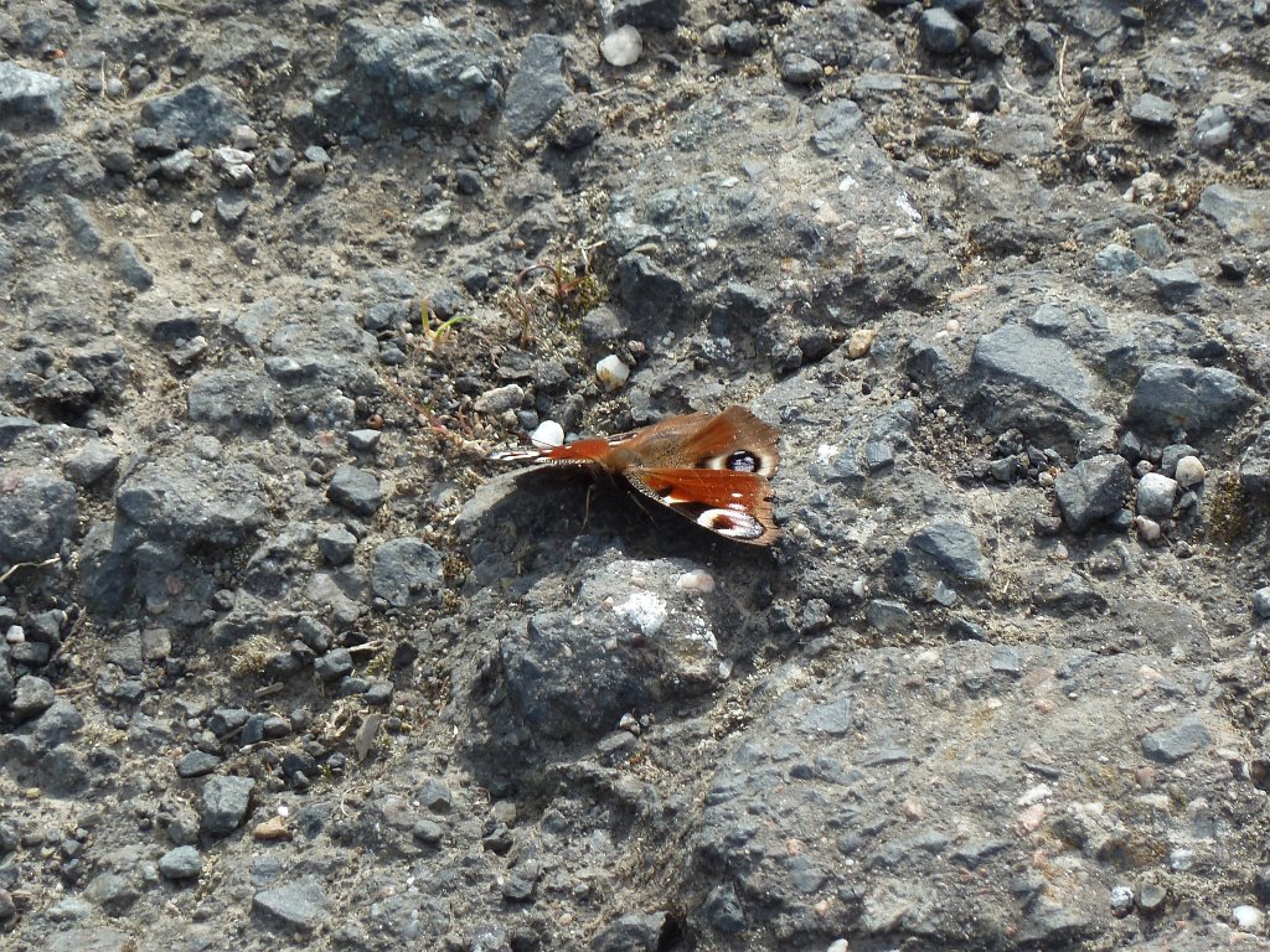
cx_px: 635
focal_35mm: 345
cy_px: 476
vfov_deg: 4.3
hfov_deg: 5.7
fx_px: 12657
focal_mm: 49.2
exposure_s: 1/200
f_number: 4.9
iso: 80
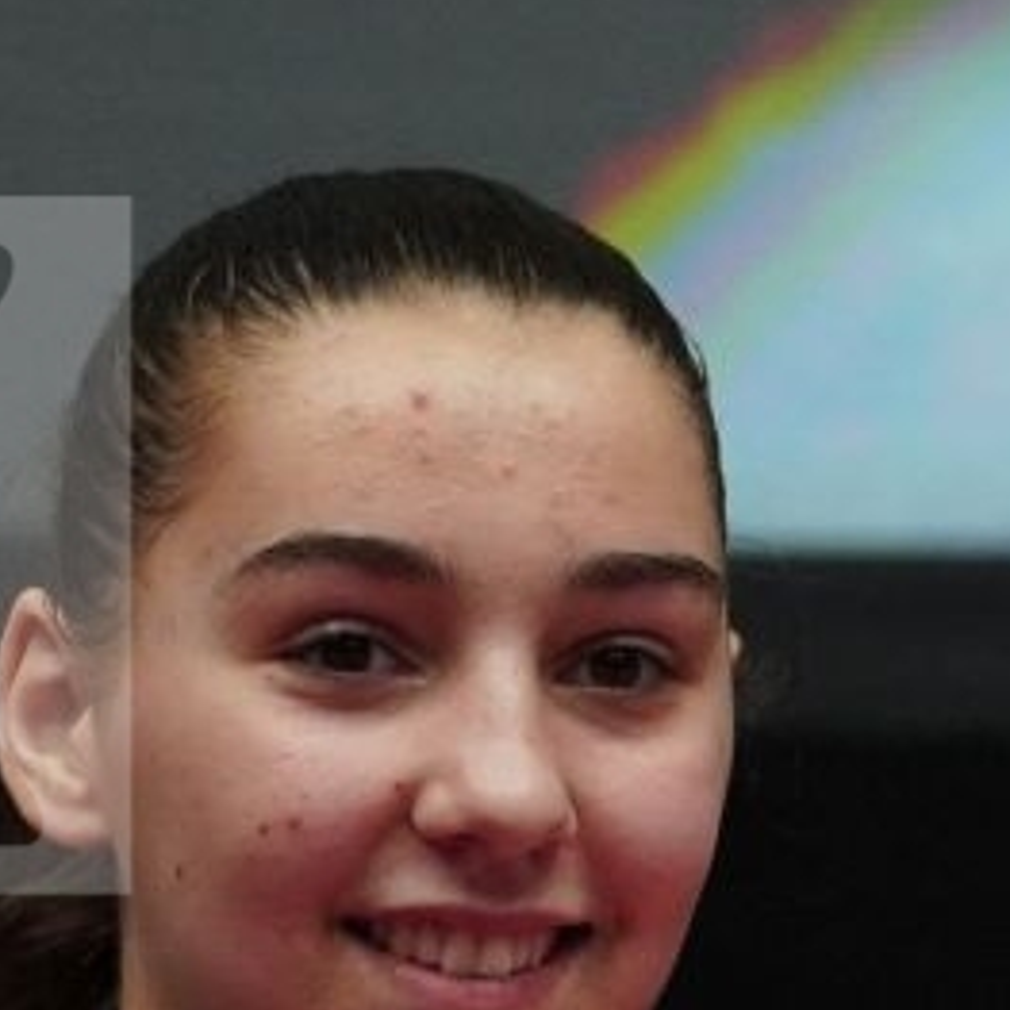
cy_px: 1905
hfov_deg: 1.5
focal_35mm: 1162
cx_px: 2377
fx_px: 38358
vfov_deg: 1.5
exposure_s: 1/1000
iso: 3200
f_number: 2.8
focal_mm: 200
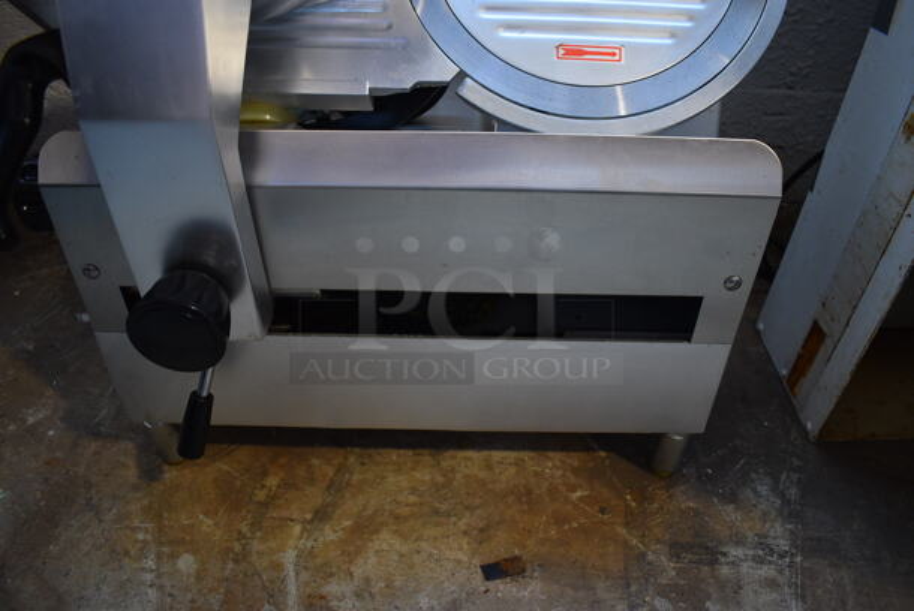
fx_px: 686
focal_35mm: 27
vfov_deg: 48.0
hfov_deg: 67.3
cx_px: 457
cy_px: 306
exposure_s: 1/125
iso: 1000
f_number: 3.5
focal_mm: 18
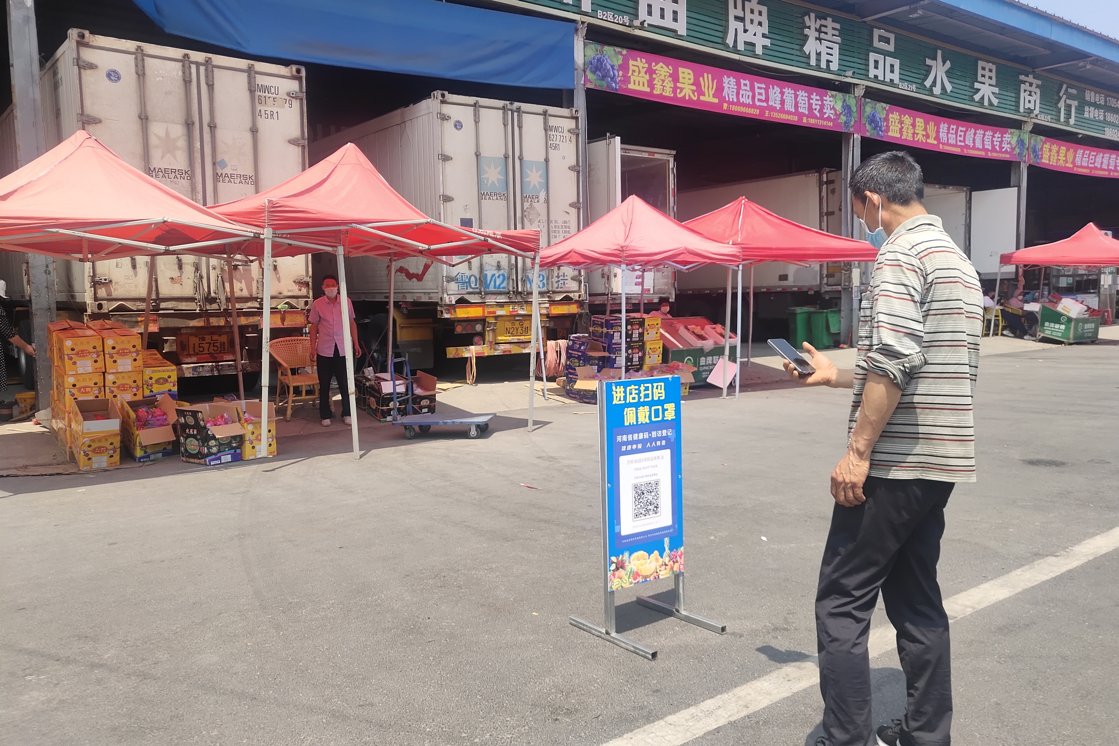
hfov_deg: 58.7
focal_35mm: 32
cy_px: 349
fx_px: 995
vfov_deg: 41.1
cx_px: 568
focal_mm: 4.35
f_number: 1.8
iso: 50
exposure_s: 1/1746
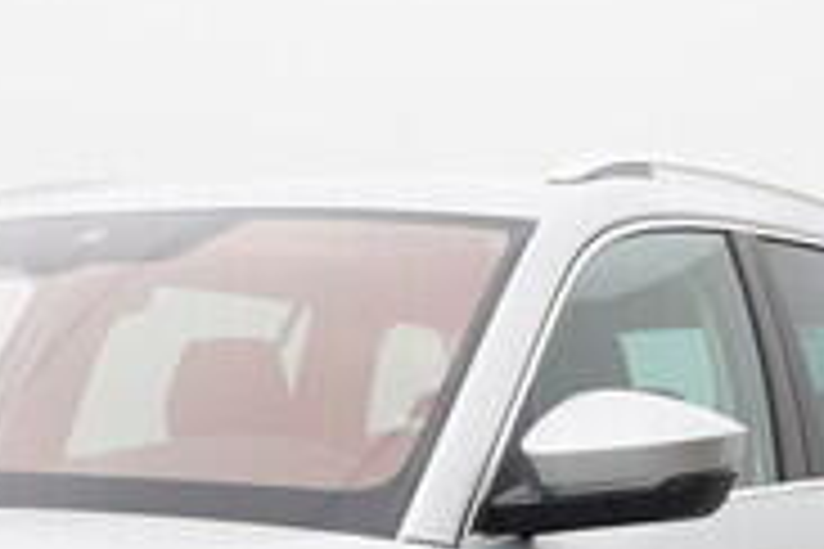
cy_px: 716
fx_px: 2879
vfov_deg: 10.7
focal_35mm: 126
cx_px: 180
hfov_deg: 16.2
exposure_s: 1/80
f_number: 5.6
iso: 200
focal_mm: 15
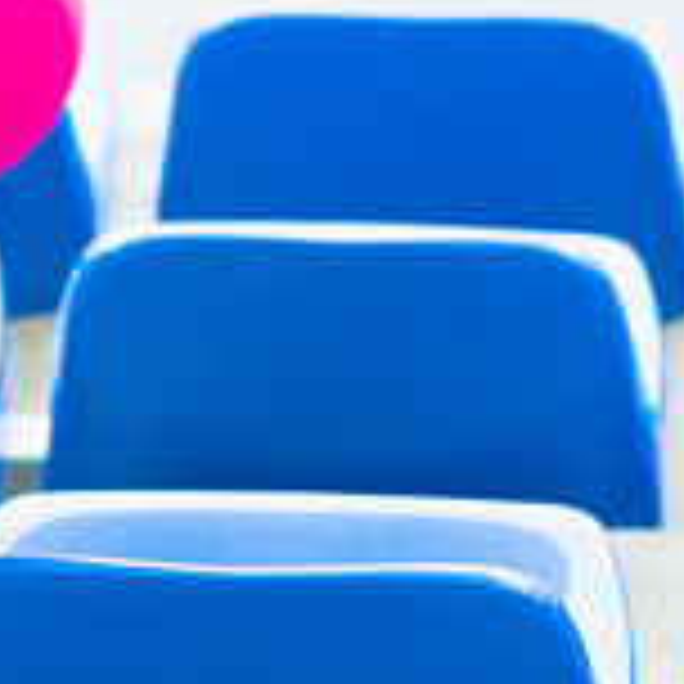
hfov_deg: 4.6
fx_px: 8473
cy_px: 101
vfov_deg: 4.6
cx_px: 342
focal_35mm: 379
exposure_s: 1/800
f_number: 2.8
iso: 100
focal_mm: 85
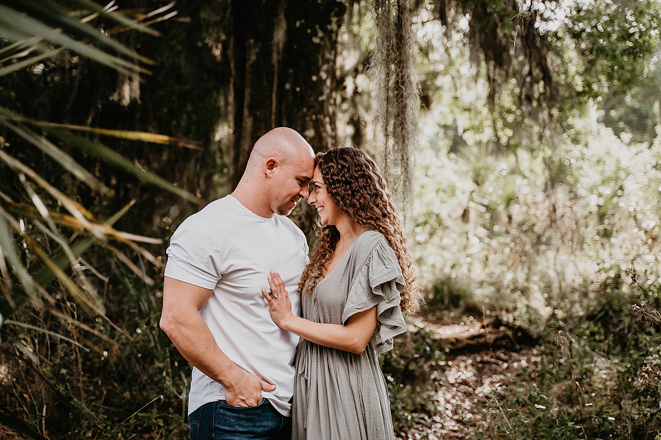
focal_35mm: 53
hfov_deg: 37.5
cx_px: 330
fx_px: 973
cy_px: 220
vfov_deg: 25.5
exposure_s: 1/400
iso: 250
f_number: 2.8
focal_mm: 53
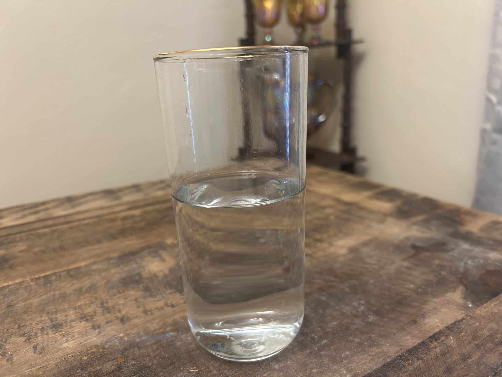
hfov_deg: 67.3
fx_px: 377
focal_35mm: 26
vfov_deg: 53.1
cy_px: 188
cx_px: 251
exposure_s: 1/60
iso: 250
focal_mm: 5.7
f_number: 1.5
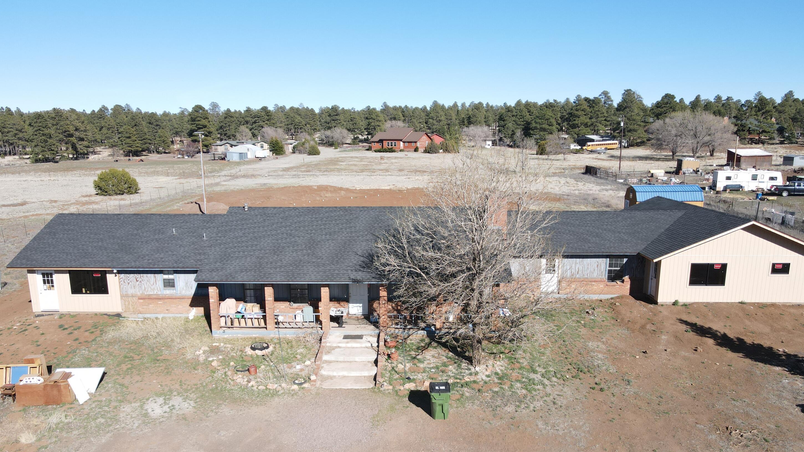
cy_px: 274
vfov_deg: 42.7
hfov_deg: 69.9
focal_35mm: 27
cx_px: 407
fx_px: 576
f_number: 2.8
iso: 110
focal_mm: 4.5
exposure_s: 1/500
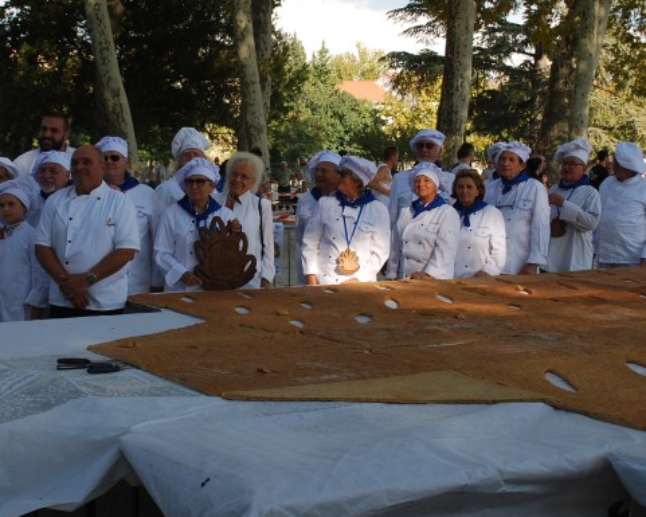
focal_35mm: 61
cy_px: 194
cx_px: 240
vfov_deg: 24.9
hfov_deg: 30.8
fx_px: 1167
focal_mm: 26
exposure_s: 1/160
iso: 100
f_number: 6.3
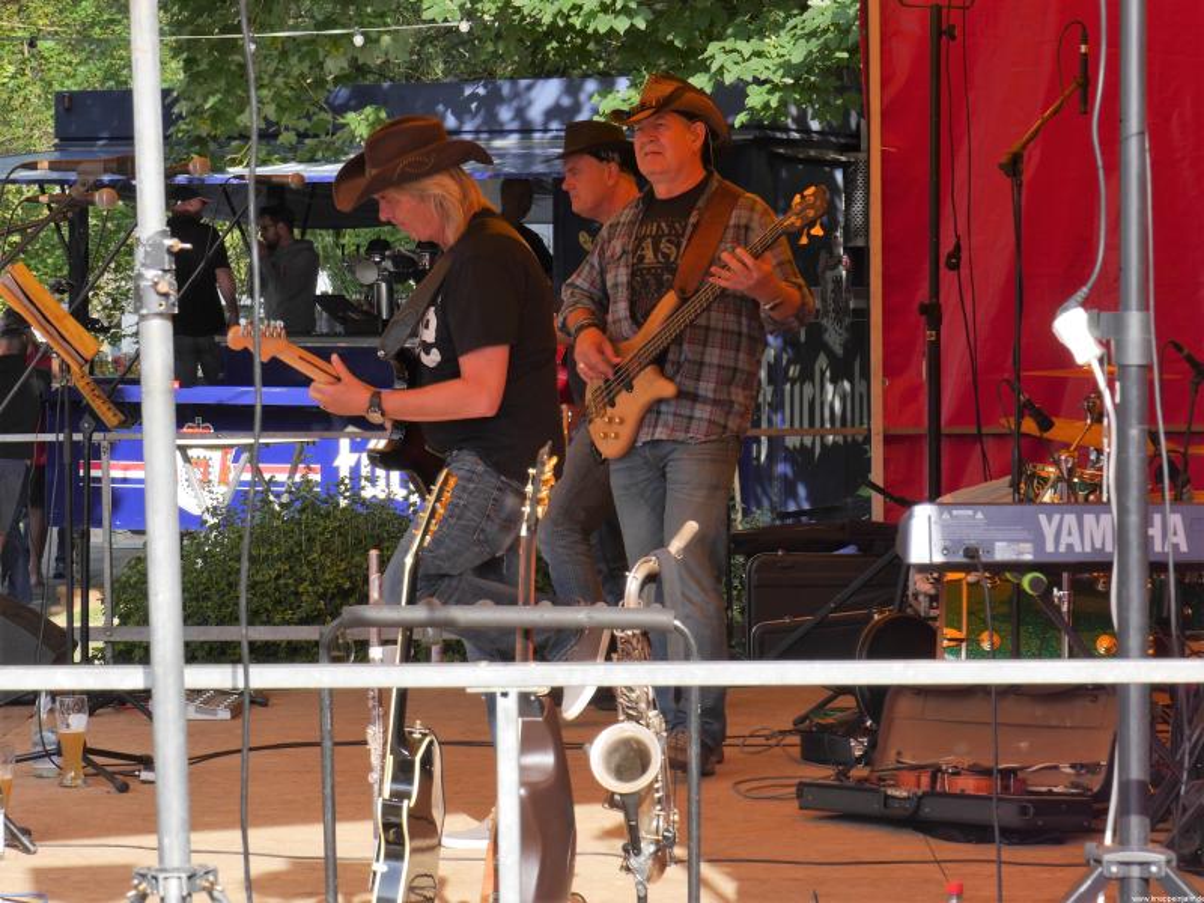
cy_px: 452
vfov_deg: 18.0
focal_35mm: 82
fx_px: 2852
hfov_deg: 23.8
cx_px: 602
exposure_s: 1/100
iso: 200
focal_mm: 41
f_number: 9
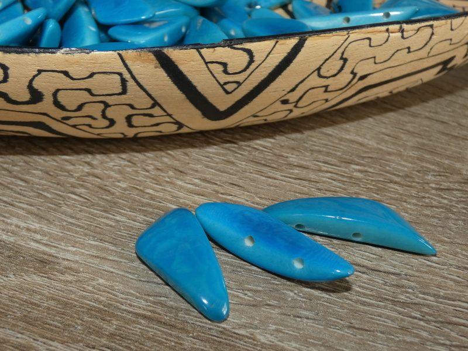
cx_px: 234
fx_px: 433
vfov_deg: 44.2
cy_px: 176
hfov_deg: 56.8
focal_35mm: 32
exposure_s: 1/60
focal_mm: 5.8
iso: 80
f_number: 3.4
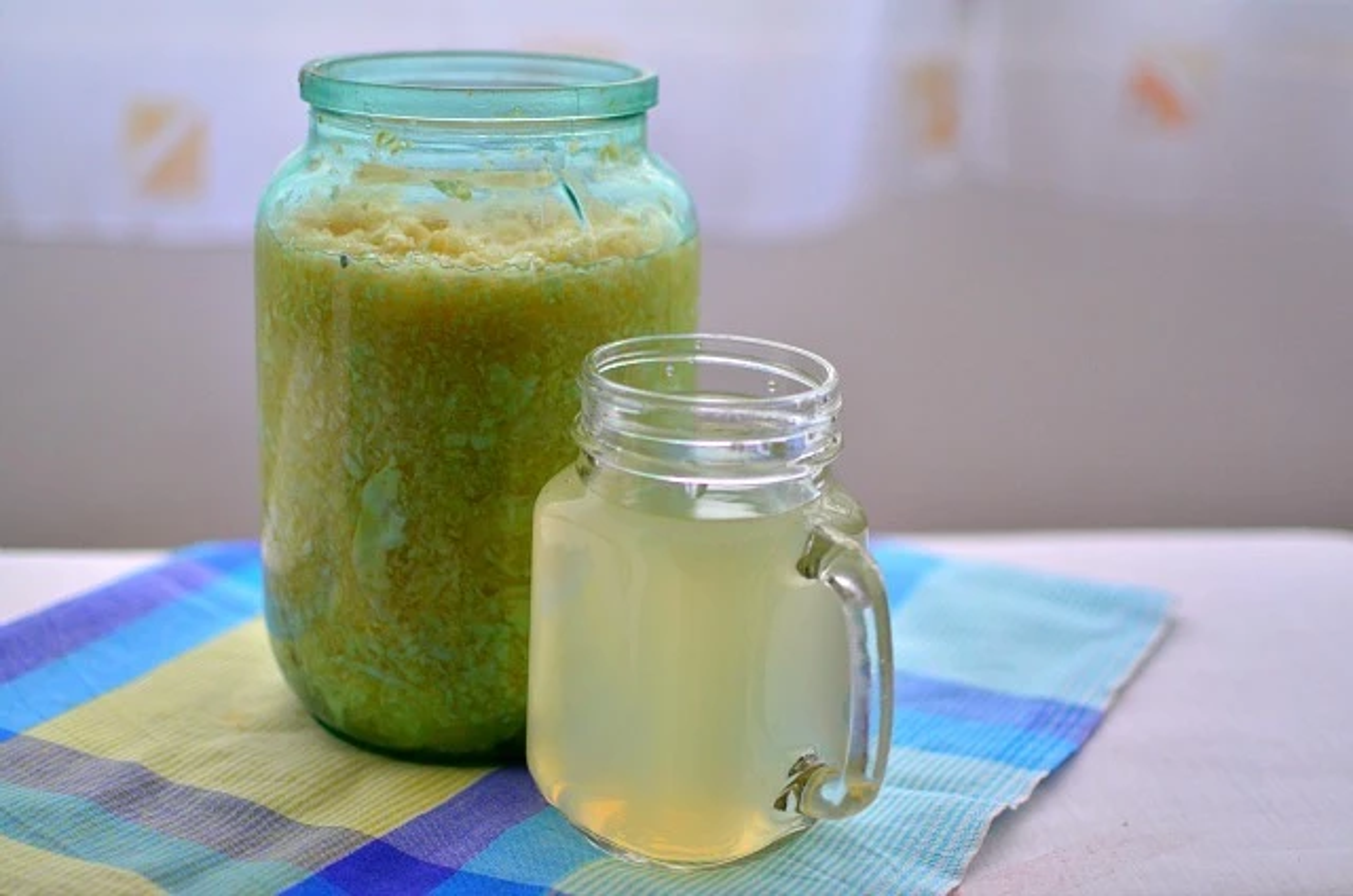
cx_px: 676
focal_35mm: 52
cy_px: 448
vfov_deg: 25.6
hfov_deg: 37.9
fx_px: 1969
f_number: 1.8
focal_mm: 35
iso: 640
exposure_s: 1/1000
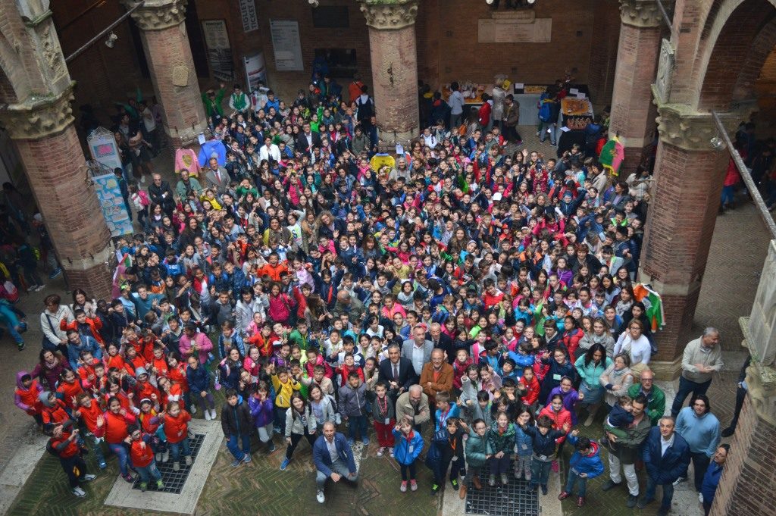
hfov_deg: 57.3
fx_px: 711
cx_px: 388
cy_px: 258
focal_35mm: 33
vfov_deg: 39.9
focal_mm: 22
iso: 900
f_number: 3.8
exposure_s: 1/60
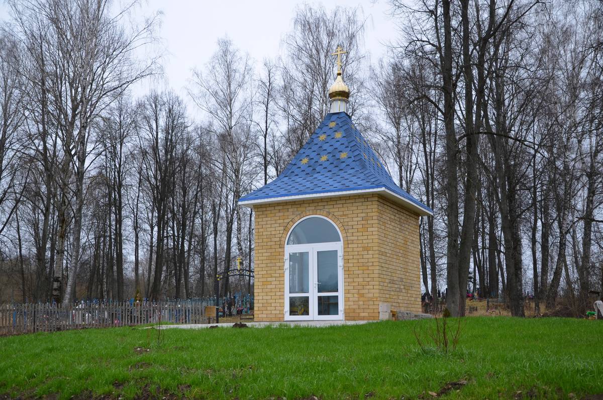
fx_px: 702
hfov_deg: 46.5
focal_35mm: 42
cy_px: 200
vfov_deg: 31.8
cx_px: 302
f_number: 5.6
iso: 220
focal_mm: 28
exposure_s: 1/125
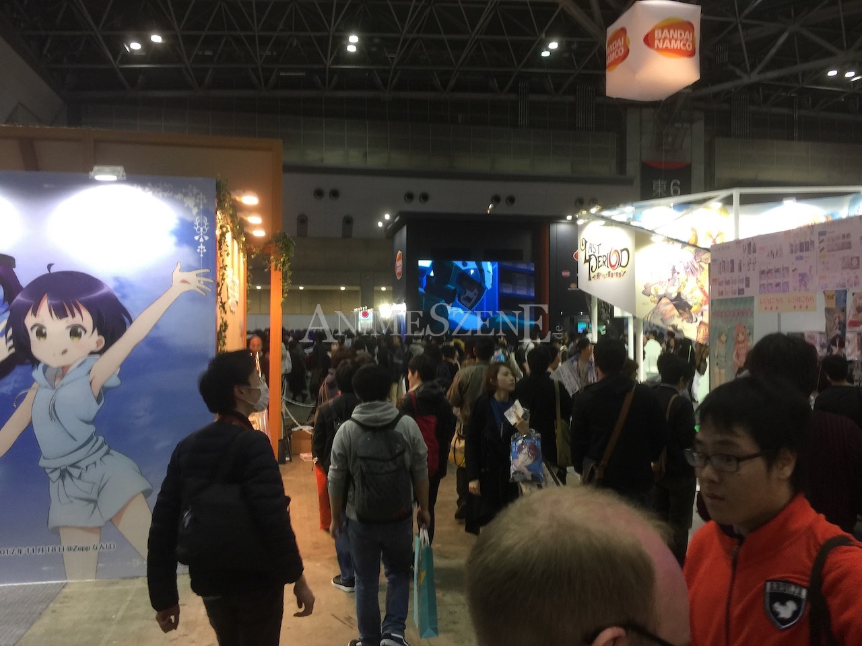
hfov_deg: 61.7
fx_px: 722
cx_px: 431
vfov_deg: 48.2
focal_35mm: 29
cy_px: 323
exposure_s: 1/30
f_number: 2.2
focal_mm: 4.15
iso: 50
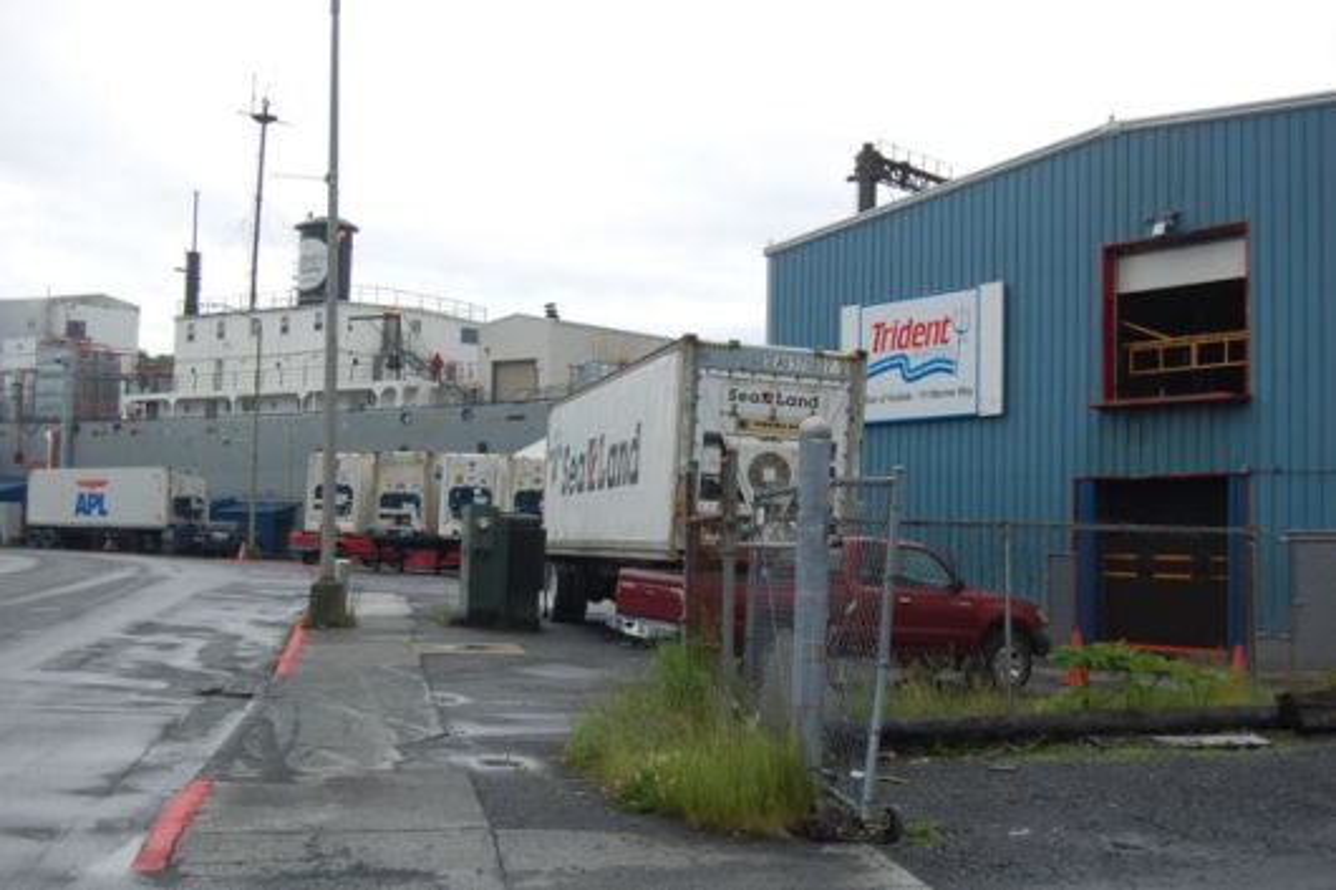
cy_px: 445
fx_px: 1781
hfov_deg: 41.1
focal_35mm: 48
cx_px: 668
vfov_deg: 28.1
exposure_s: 1/160
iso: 200
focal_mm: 32
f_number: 6.3
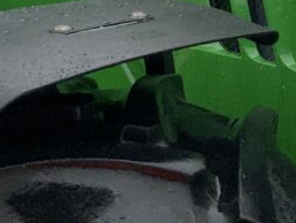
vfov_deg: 12.2
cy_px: -126
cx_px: 427
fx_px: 984
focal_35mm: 115
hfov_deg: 15.9
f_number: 1.8
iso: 64
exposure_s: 1/77
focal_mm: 3
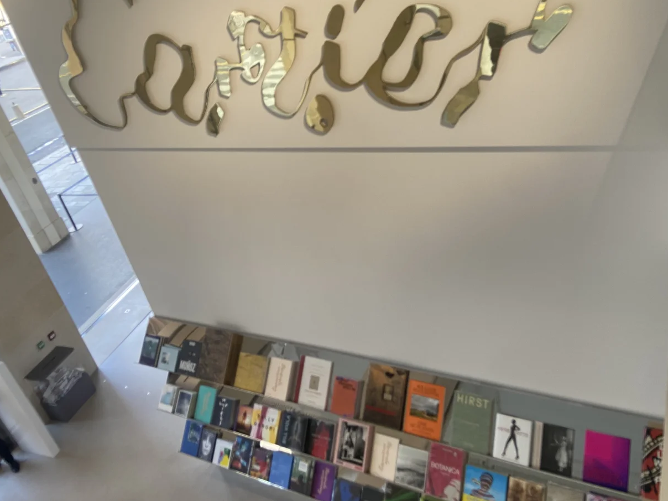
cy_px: 203
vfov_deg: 45.2
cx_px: 326
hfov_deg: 58.3
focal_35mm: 31
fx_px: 598
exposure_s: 1/92
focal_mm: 4.25
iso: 125
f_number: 1.8
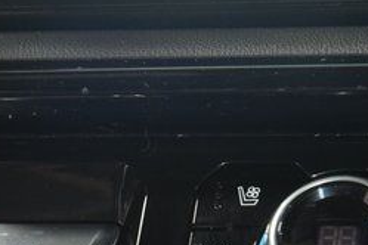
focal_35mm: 270
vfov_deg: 5.1
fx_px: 2760
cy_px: 259
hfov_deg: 7.6
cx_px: 7
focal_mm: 70
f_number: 4.5
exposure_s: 1/30
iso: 2500
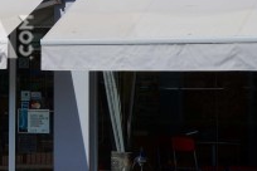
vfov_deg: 8.0
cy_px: 5
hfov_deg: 11.6
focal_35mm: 170
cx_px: -111
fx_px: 1214
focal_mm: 32
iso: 100
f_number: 14
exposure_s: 1/200
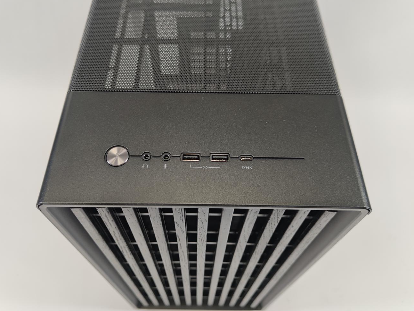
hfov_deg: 61.7
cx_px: 206
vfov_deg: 48.2
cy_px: 146
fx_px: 347
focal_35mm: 29
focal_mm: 6.78
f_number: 1.85
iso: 68
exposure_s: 1/100
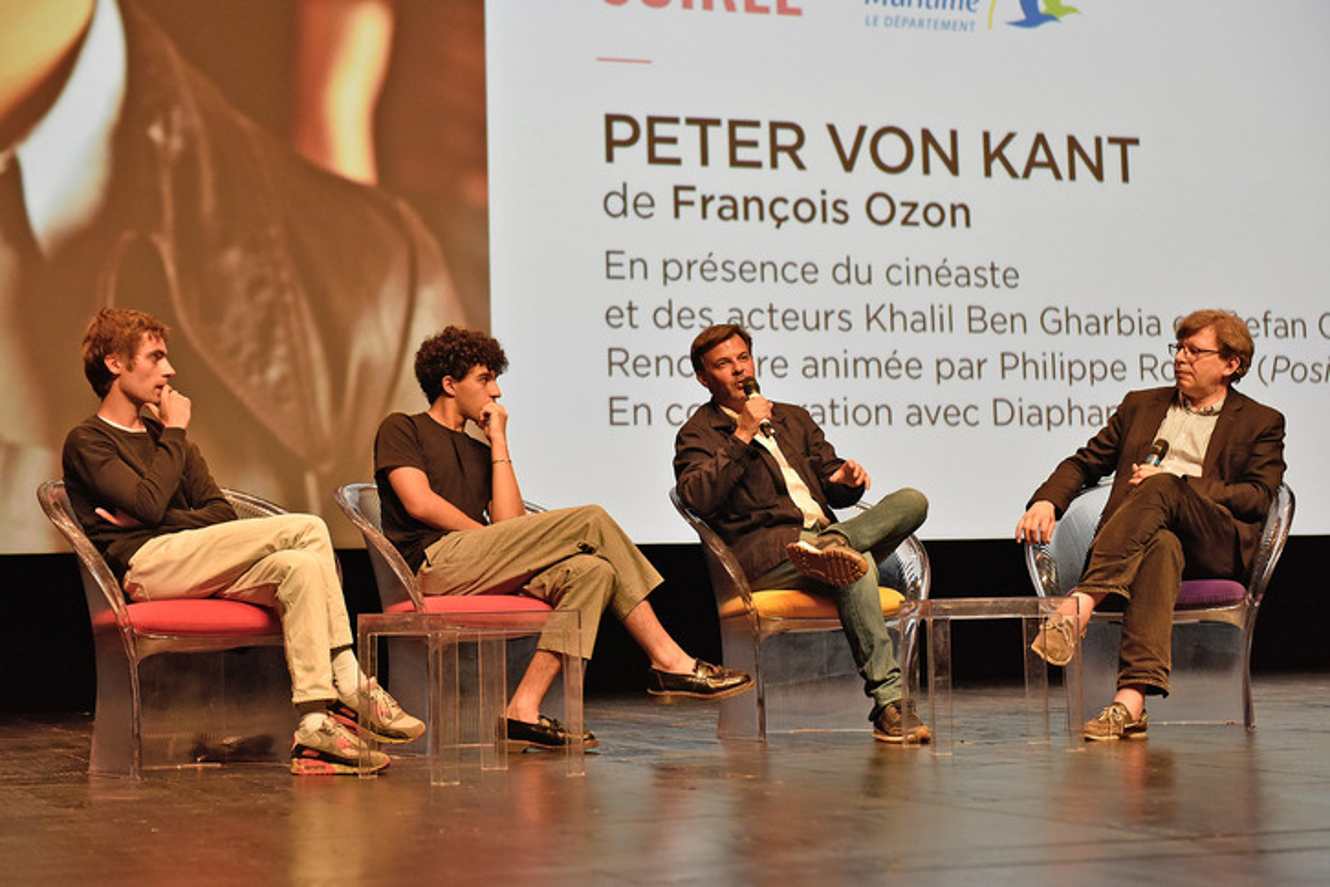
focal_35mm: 70
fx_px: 2586
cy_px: 444
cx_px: 665
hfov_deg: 28.8
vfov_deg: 19.5
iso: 1600
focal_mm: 70
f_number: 3.5
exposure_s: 1/160
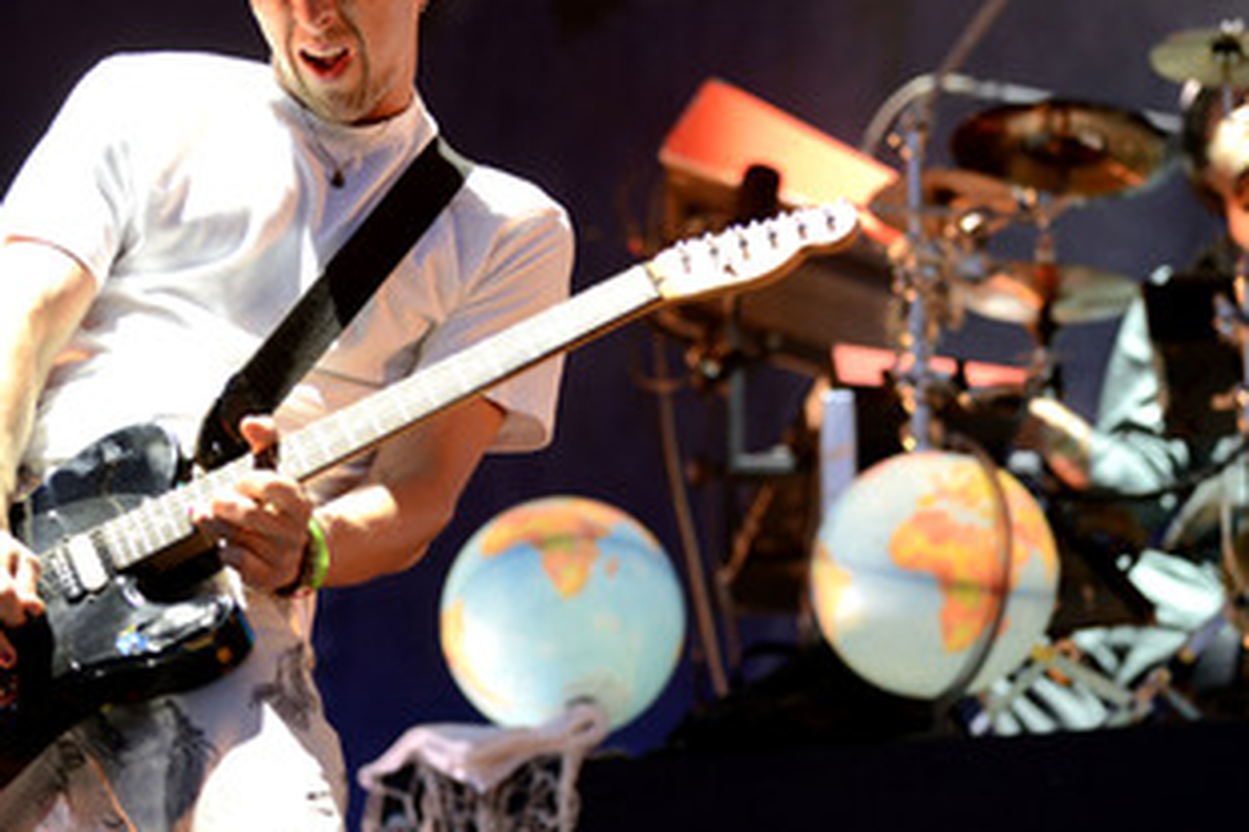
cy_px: 305
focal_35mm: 142
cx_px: 568
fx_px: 4924
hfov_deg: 14.5
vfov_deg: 9.6
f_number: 2.8
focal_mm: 98
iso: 1600
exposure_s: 1/250
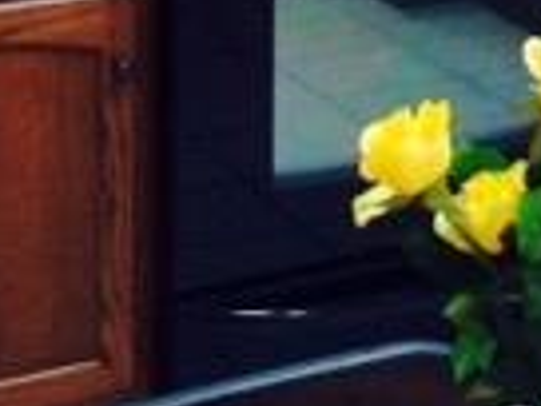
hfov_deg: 13.3
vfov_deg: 10.1
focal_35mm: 136
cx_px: 911
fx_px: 2125
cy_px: -410
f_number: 2.2
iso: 125
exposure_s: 1/30
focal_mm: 4.15
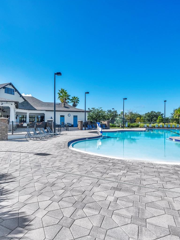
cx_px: 71
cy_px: 122
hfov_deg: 62.9
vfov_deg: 79.0
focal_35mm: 21
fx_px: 146
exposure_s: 1/2500
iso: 320
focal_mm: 14
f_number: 6.3
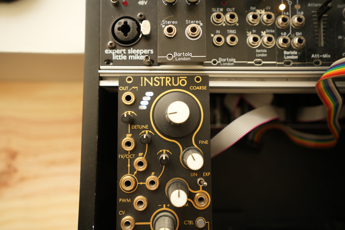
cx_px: 172
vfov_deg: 53.7
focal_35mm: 24
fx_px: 227
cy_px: 115
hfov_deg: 74.4
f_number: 2.8
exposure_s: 1/50
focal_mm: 23.7
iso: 640
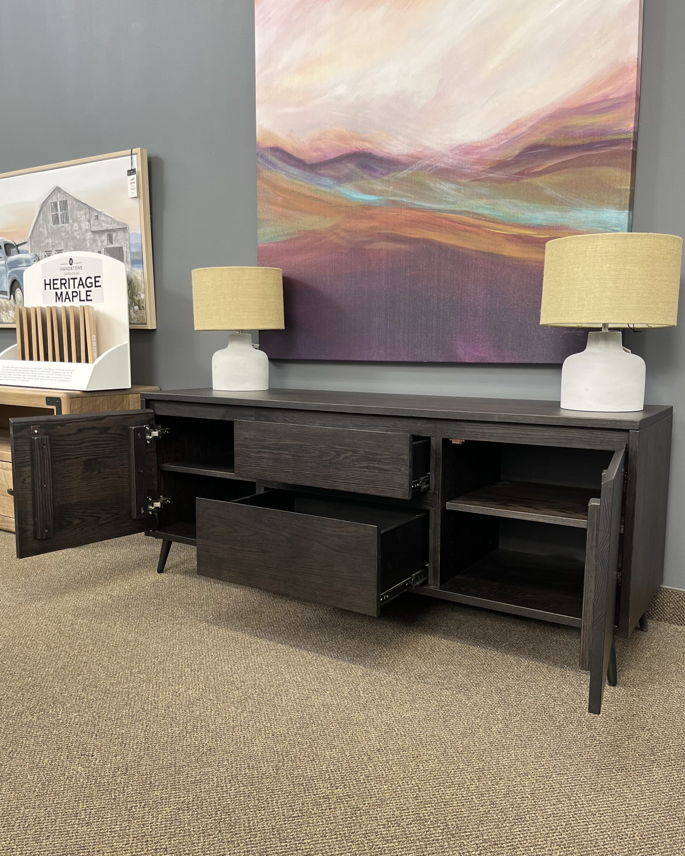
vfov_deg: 62.2
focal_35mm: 28
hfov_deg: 51.5
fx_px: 710
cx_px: 340
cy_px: 431
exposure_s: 1/120
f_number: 1.6
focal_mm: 5.1
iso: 125
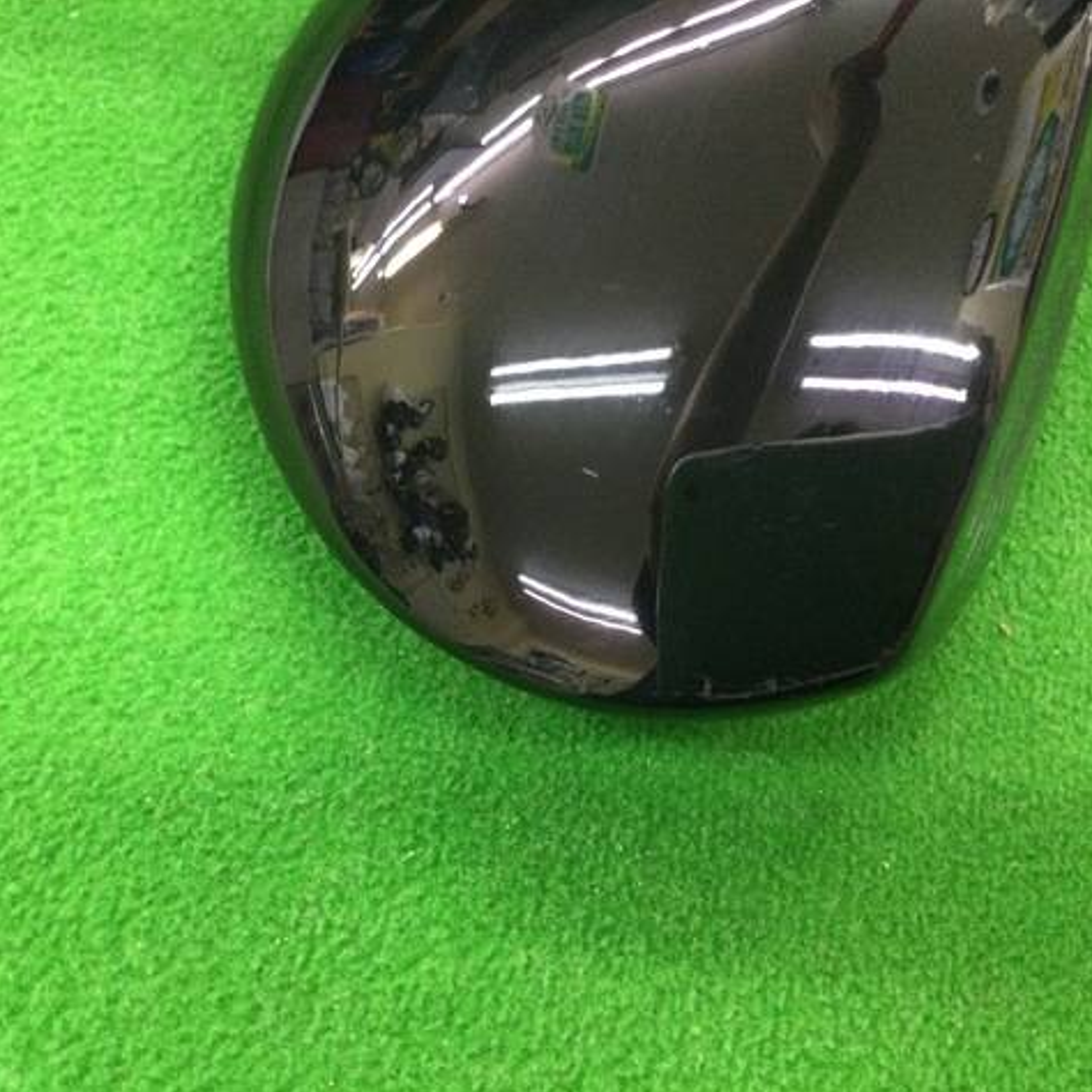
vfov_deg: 44.9
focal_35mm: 37
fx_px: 1321
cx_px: 509
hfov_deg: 44.9
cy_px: 551
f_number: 2.4
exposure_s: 1/24
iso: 200
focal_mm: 3.3
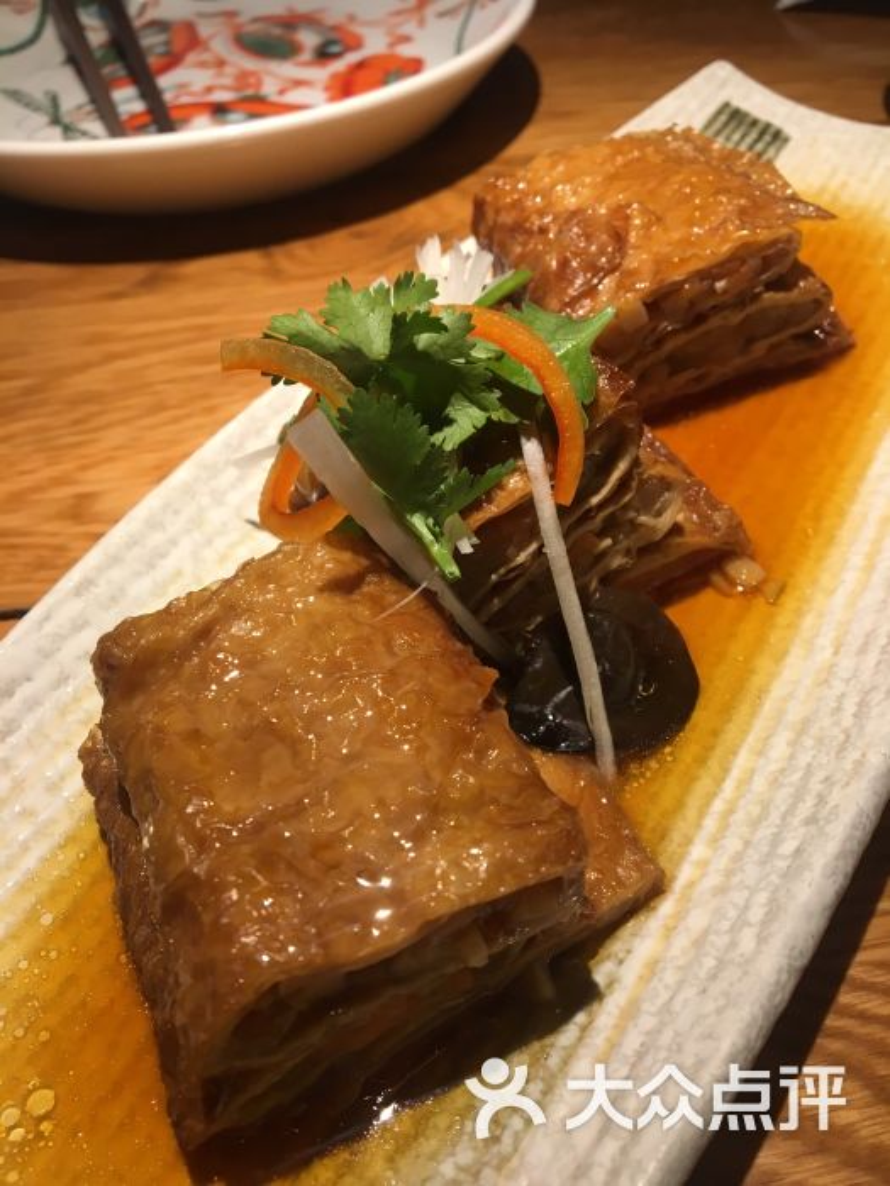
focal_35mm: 29
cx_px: 445
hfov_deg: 48.2
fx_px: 994
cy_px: 593
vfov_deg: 61.7
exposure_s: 1/33
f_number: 2.2
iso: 32
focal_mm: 4.15
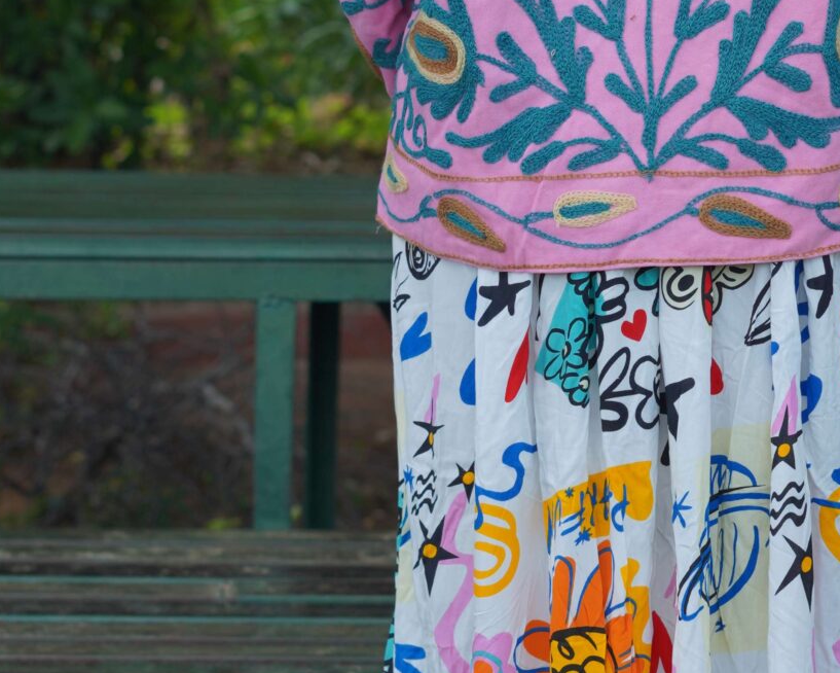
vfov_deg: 10.4
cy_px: -8
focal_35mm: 147
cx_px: 706
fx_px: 3655
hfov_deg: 13.0
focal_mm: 50
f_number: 4
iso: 100
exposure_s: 1/250
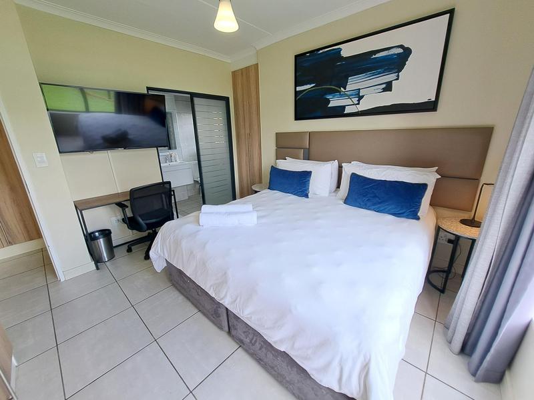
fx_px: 201
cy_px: 200
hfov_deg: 106.2
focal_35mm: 13
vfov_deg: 89.9
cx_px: 267
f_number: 2.2
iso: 50
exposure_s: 1/50
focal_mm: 1.74
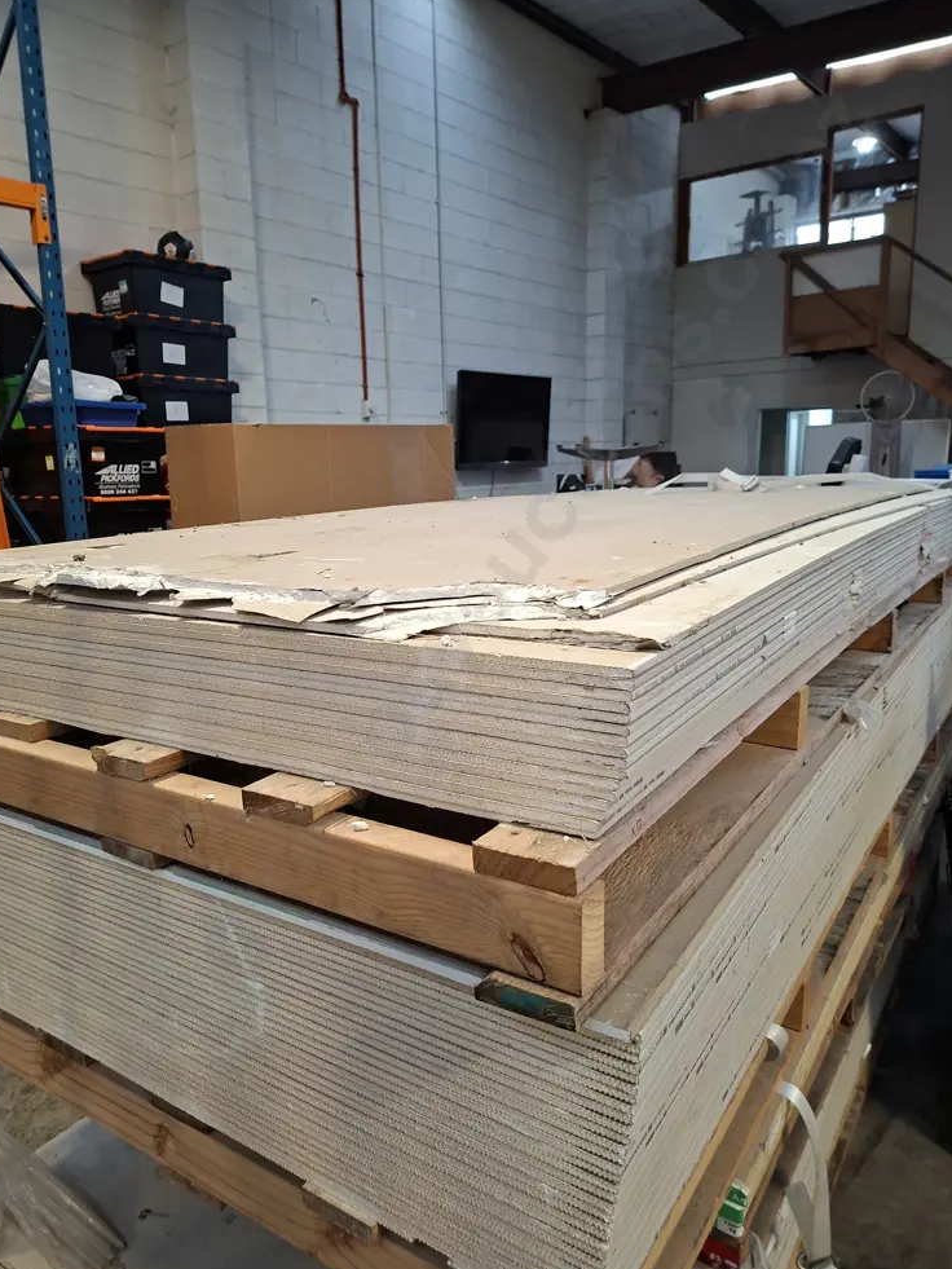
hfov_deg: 56.8
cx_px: 459
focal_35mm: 24
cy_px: 636
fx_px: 880
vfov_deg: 71.6
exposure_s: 1/50
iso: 250
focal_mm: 5.54
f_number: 1.8
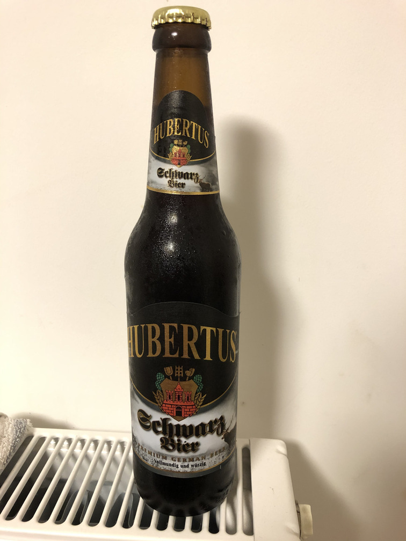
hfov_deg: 49.7
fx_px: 438
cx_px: 203
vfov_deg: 63.4
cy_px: 270
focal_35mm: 28
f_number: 1.8
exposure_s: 1/13
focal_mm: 3.99
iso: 100
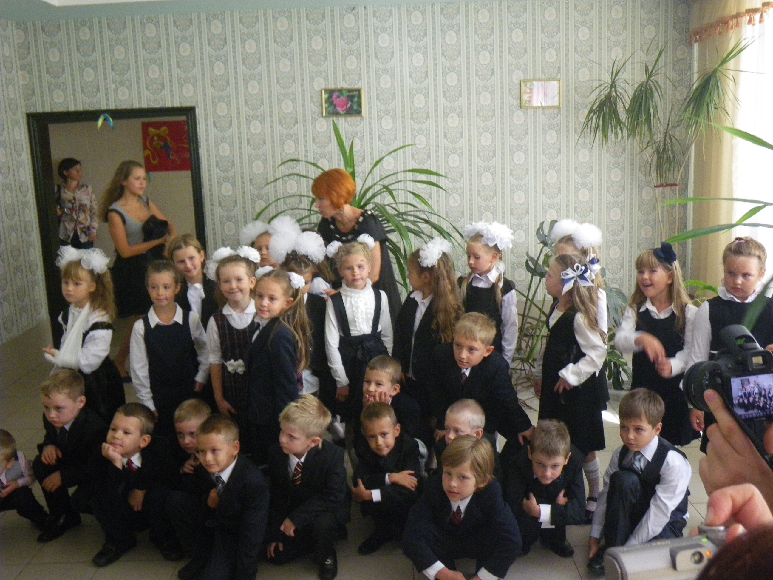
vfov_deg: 41.8
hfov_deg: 54.0
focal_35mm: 34
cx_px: 386
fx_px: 759
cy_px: 290
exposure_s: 1/50
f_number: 3.8
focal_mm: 6.1
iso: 400
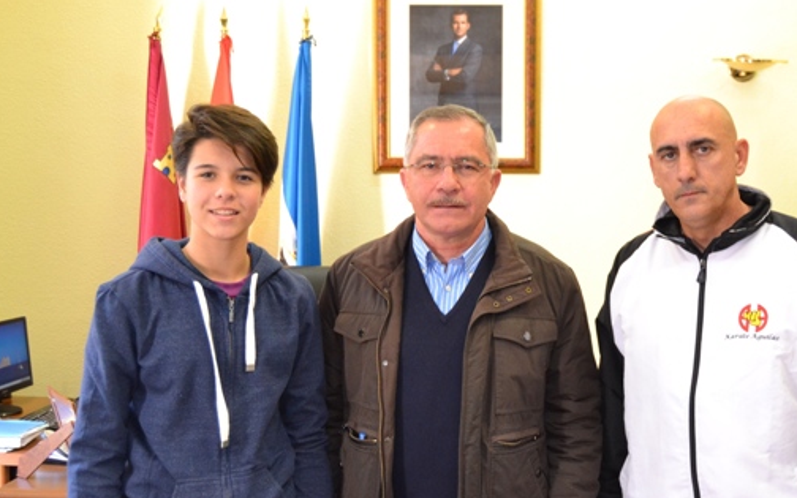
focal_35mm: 45
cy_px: 309
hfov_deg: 44.4
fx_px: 970
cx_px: 489
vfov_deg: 28.7
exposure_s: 1/60
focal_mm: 23
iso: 1800
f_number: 3.8
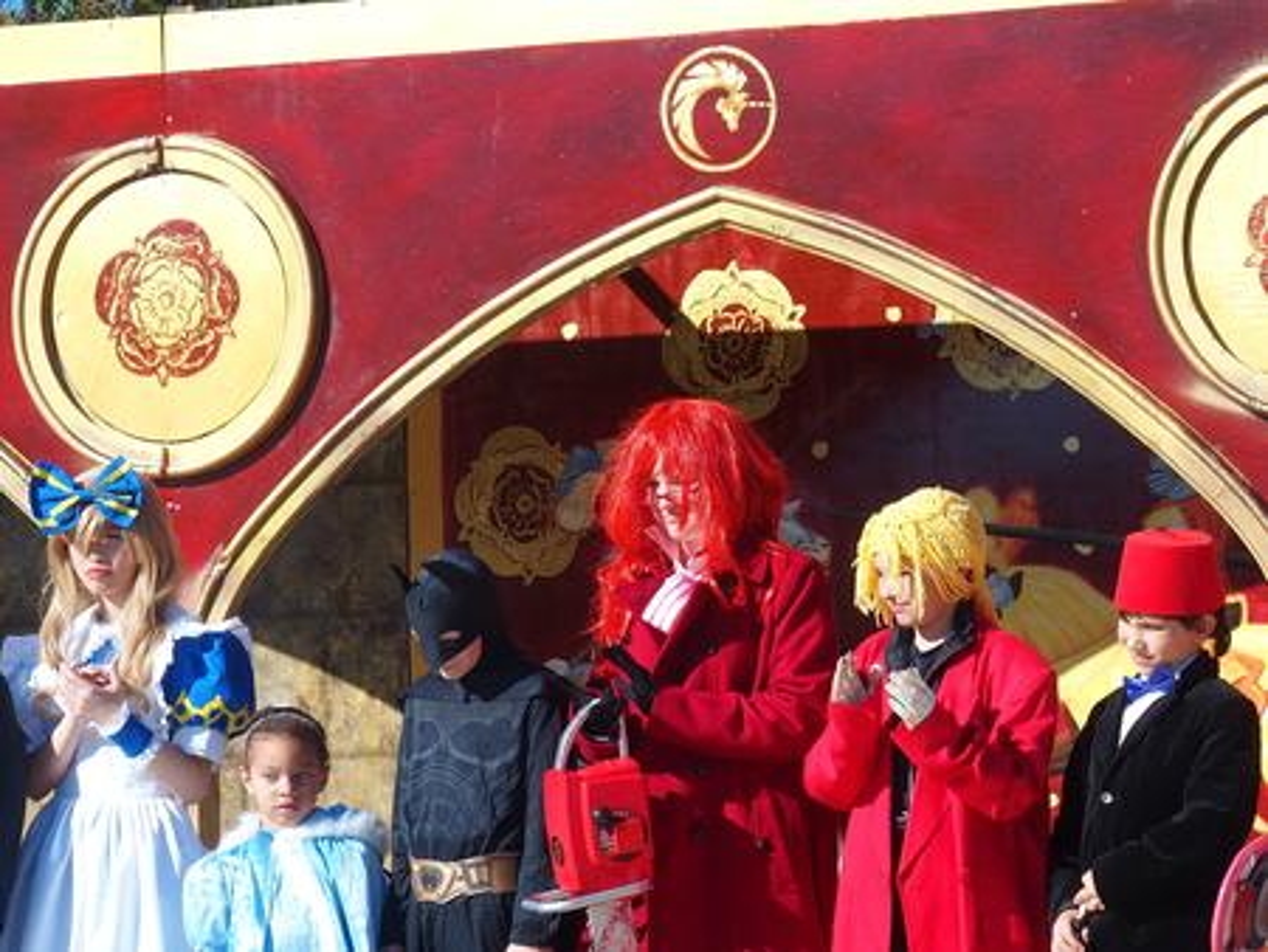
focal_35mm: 165
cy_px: 476
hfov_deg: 12.0
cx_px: 634
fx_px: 6047
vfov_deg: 9.0
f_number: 4
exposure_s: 1/800
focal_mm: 35
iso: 100
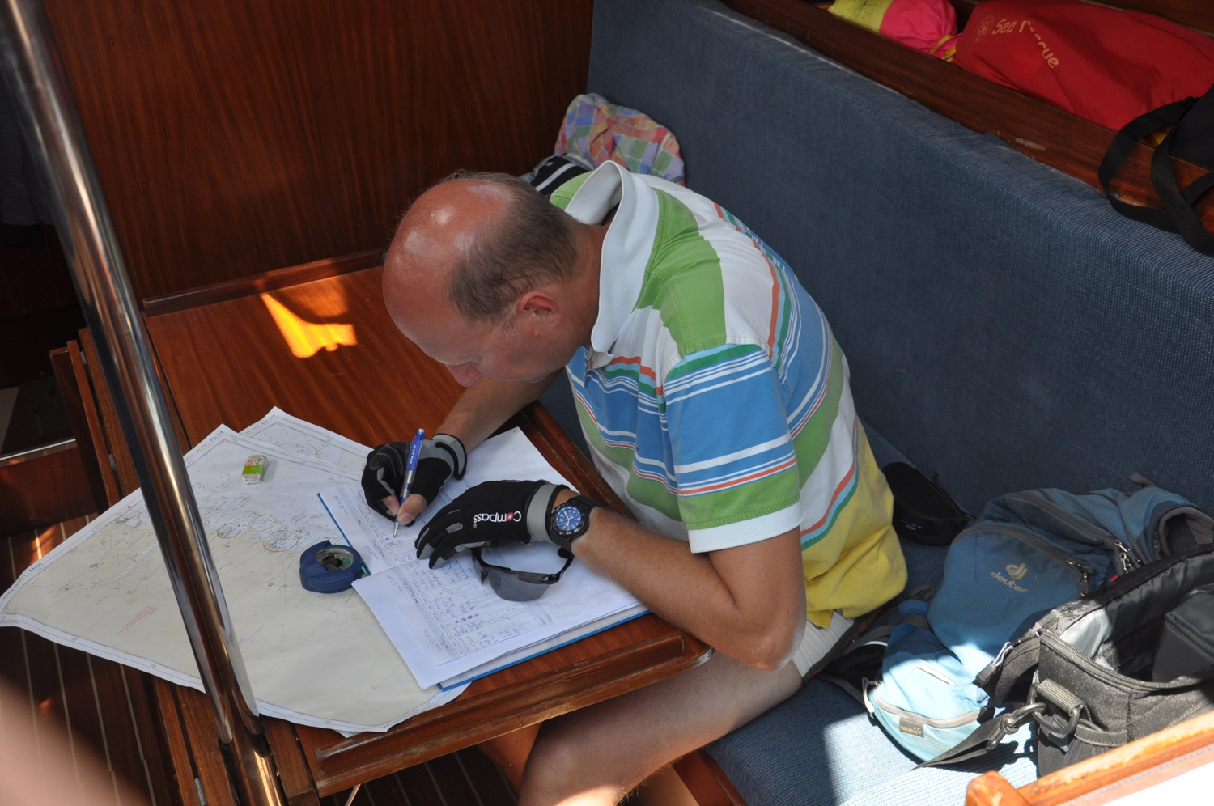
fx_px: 1414
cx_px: 607
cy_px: 403
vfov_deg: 31.8
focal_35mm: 42
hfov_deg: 46.5
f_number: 4
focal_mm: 28
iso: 200
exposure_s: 1/200
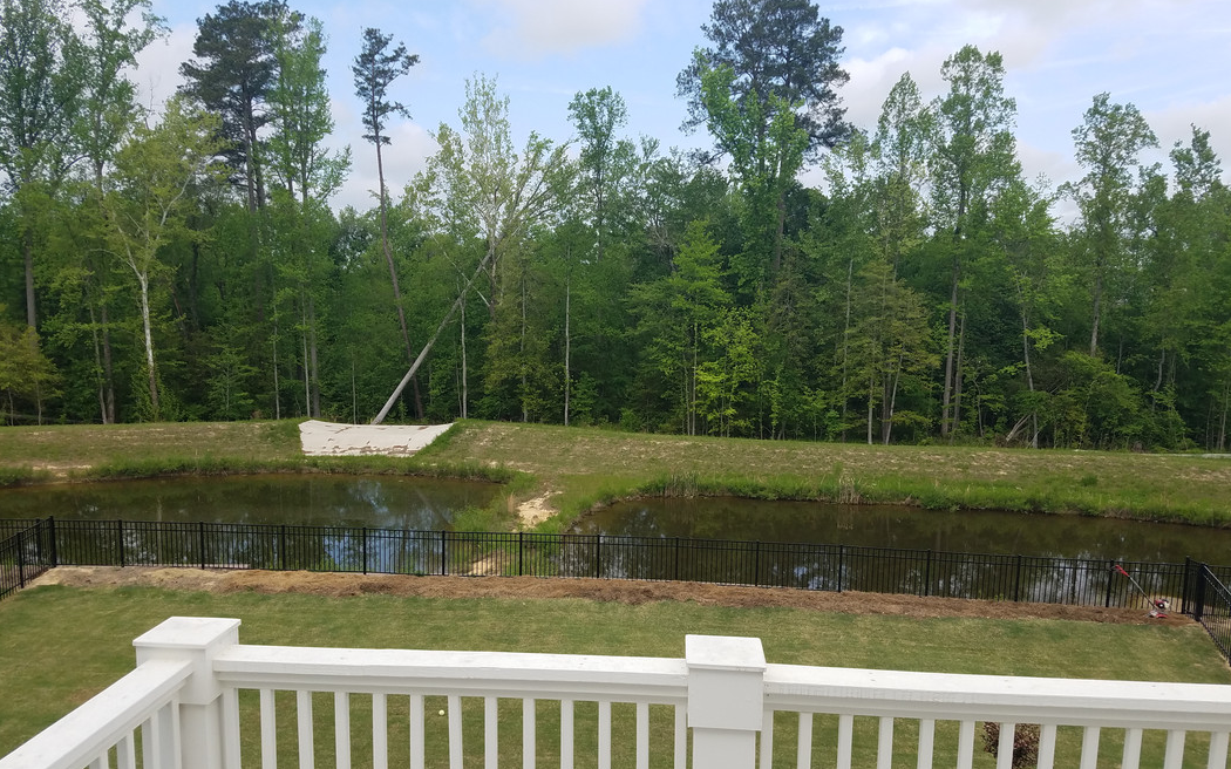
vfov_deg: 44.5
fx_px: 939
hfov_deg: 66.5
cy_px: 417
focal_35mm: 28
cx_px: 621
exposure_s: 1/1612
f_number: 1.7
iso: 50
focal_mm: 4.2
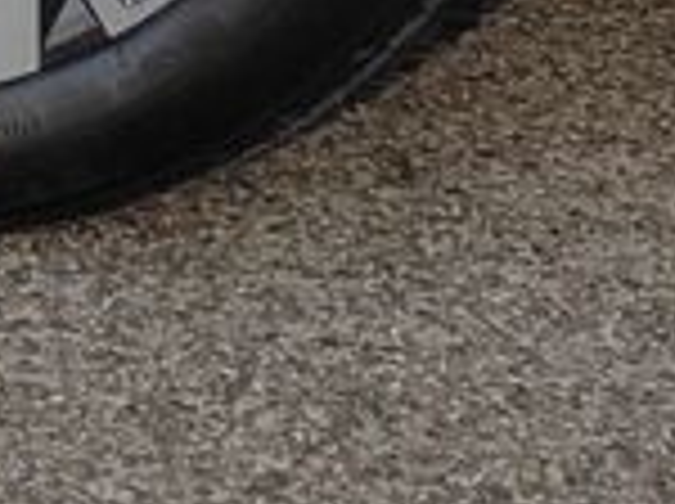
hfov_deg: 6.4
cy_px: -547
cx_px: -302
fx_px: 5996
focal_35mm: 308
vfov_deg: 4.7
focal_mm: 5.52
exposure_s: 1/900
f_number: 1.9
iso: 100
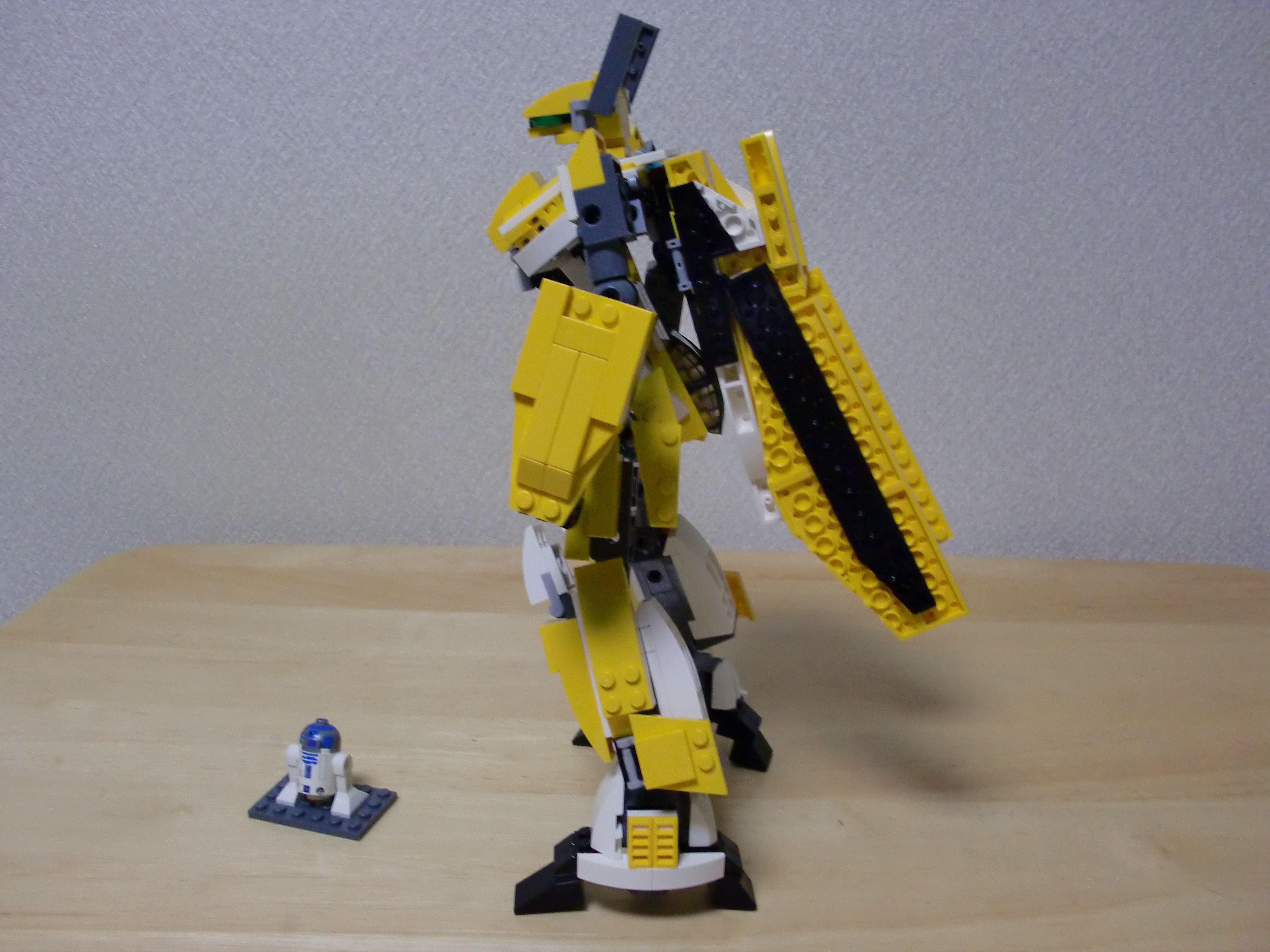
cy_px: 476
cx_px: 635
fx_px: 1321
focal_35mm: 36
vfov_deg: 39.7
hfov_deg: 51.4
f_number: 2.8
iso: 400
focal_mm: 6.3
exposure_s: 1/60
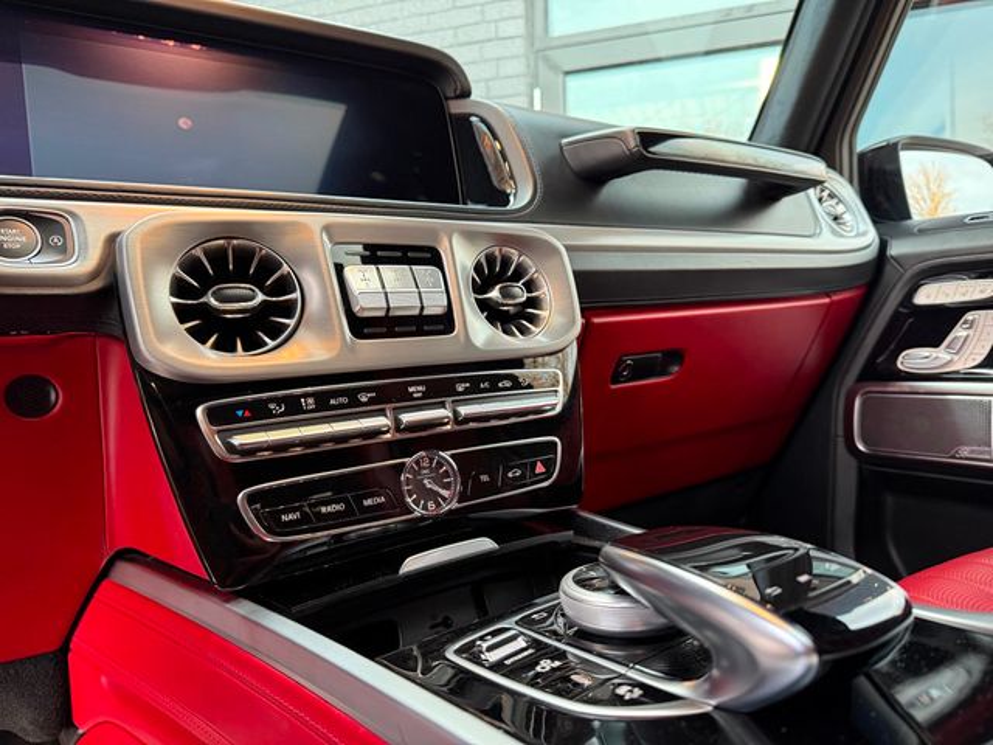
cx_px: 496
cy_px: 372
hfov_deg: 71.6
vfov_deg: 56.8
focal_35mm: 24
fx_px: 688
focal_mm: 6.76
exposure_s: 1/60
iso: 400
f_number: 1.78
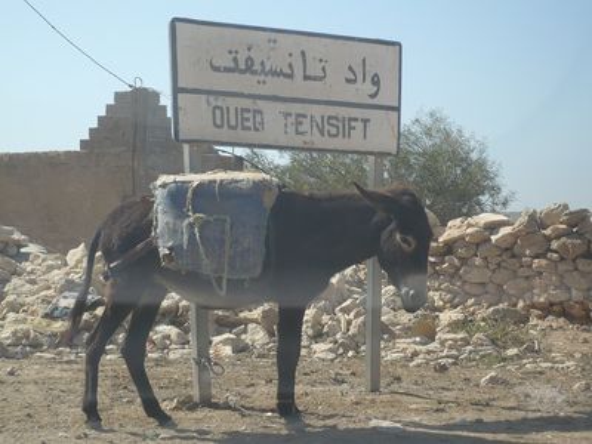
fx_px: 1659
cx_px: 296
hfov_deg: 20.2
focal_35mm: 97
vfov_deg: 15.2
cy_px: 222
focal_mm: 16.1
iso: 100
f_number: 4.8
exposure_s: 1/320
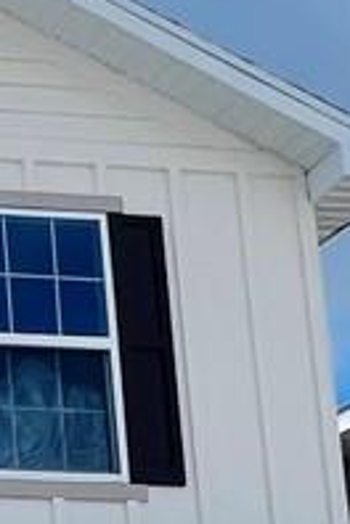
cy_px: 786
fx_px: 1589
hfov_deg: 9.7
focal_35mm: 109
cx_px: -700
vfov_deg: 17.0
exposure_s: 1/2179
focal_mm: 1.57
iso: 32
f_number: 1.8
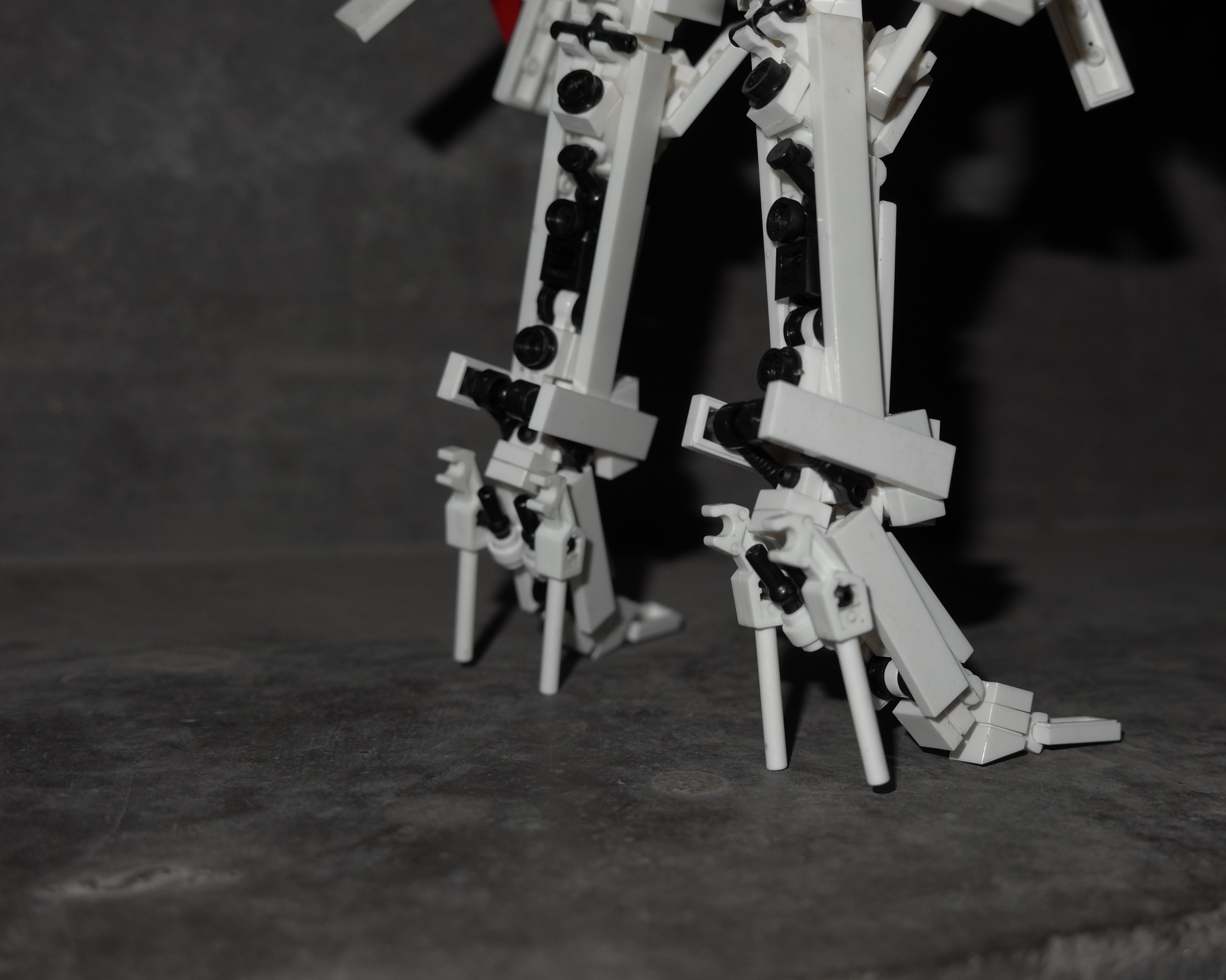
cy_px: 499
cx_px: 718
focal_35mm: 45
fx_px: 1633
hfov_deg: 41.0
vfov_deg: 33.4
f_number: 4.6
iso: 400
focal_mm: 25.8
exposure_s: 1/40
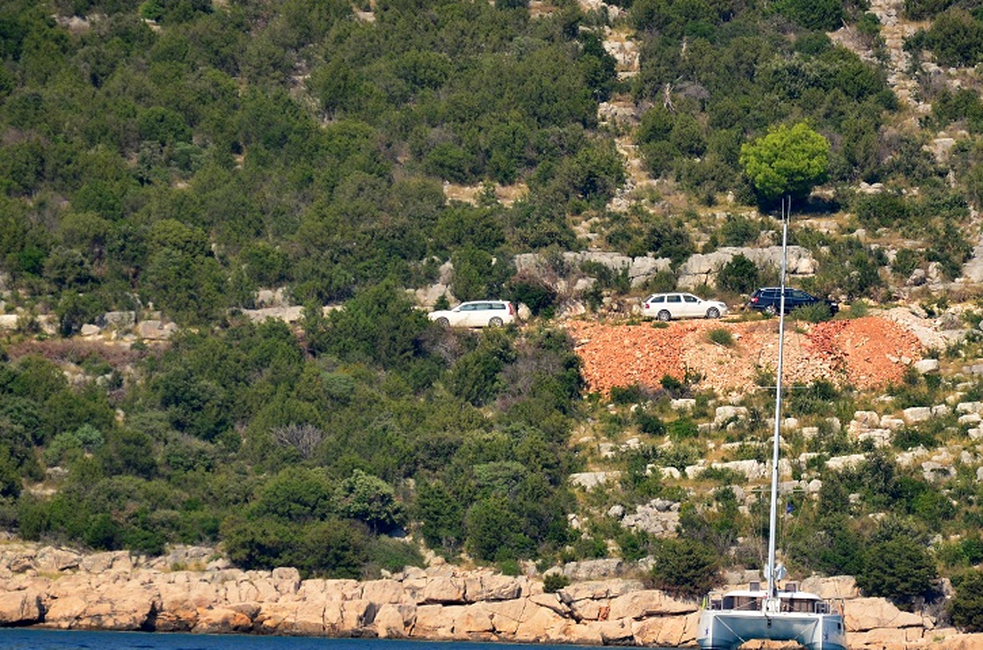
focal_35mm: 517
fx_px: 14077
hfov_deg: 4.0
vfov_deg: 2.6
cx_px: 562
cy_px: 420
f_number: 5.6
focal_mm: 250
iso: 400
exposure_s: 1/2000
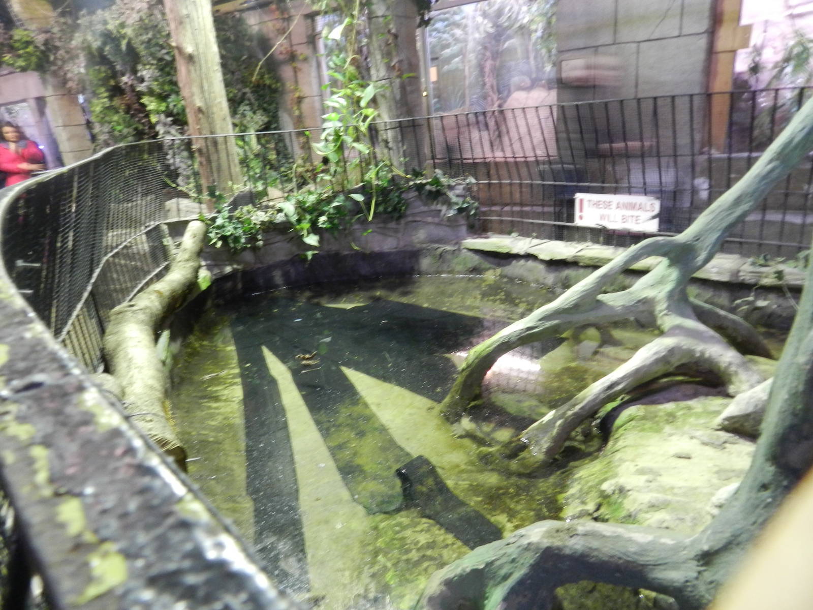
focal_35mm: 23
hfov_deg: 73.9
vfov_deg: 58.9
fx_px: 540
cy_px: 305
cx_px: 406
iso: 400
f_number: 3.4
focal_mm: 4
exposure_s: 1/2.5
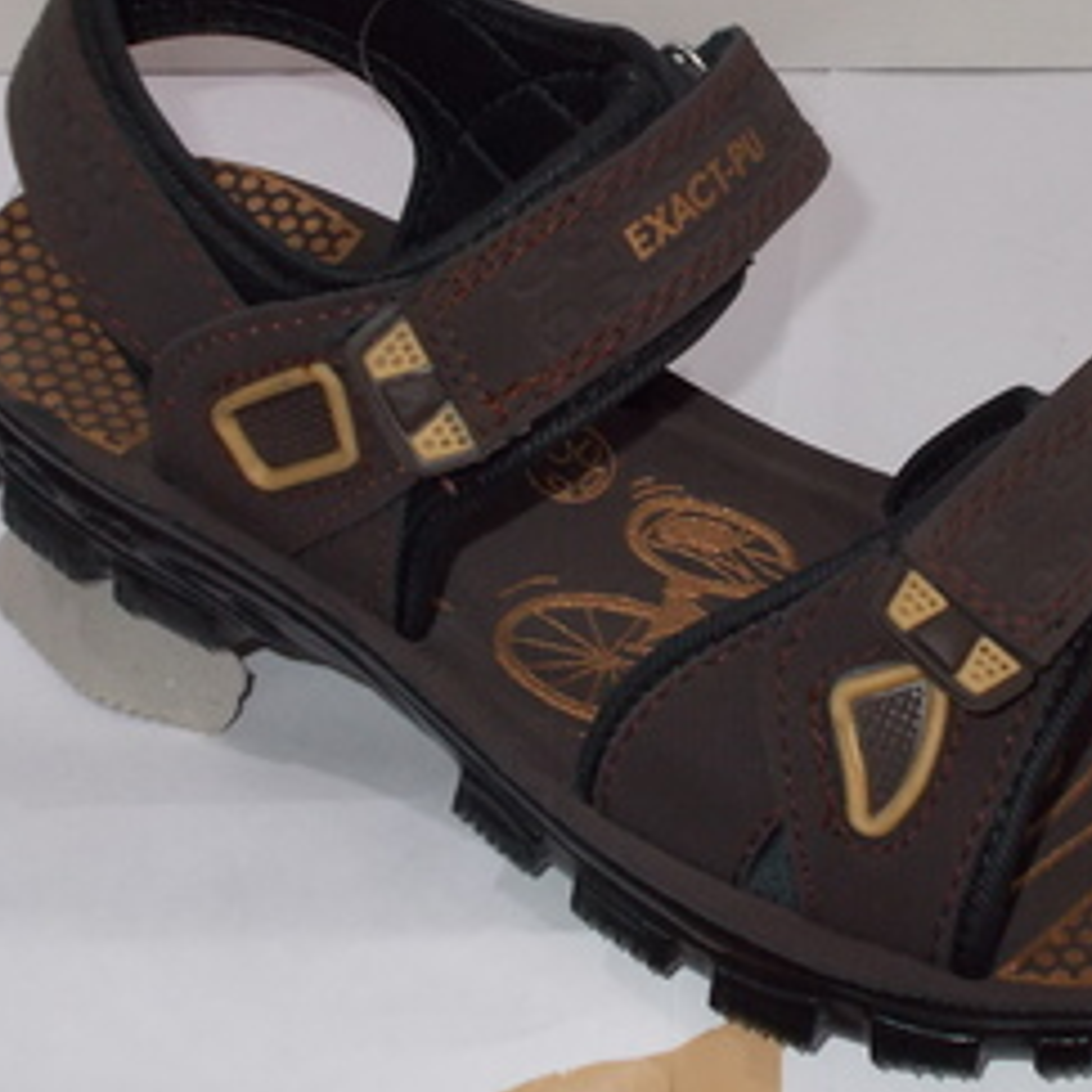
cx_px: 746
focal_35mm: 71
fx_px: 2534
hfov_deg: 24.2
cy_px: 393
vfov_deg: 24.2
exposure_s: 1/30
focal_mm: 6.9
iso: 200
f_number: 3.9
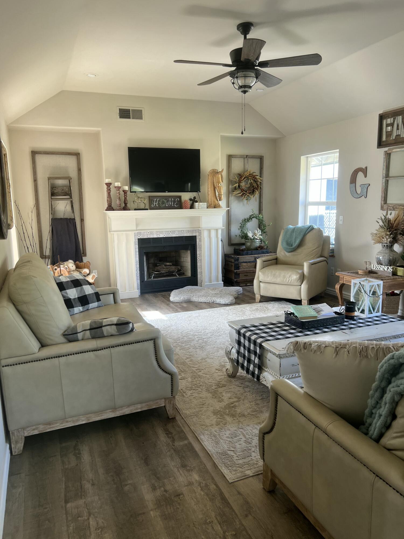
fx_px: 405
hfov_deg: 53.1
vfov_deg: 67.3
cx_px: 202
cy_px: 270
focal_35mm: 26
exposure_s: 1/121
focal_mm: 5.7
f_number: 1.5
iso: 80
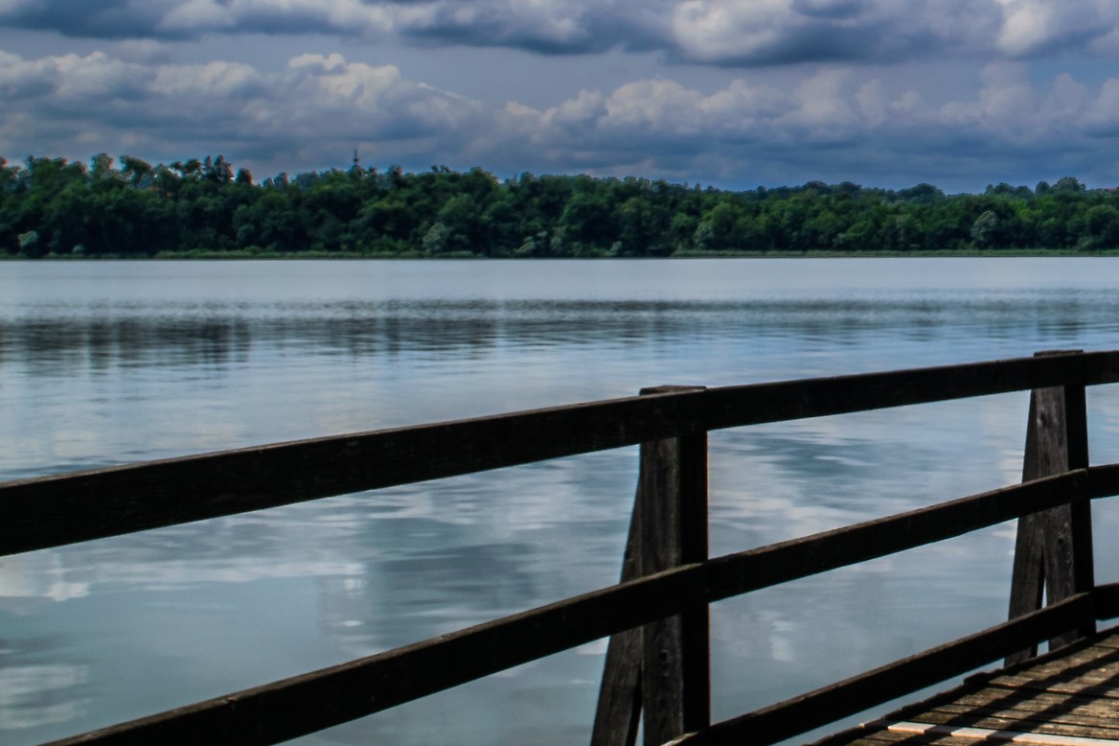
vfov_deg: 18.2
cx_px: 1105
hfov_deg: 26.0
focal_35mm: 74
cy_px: 114
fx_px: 2299
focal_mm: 24
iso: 100
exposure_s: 1/125
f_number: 14
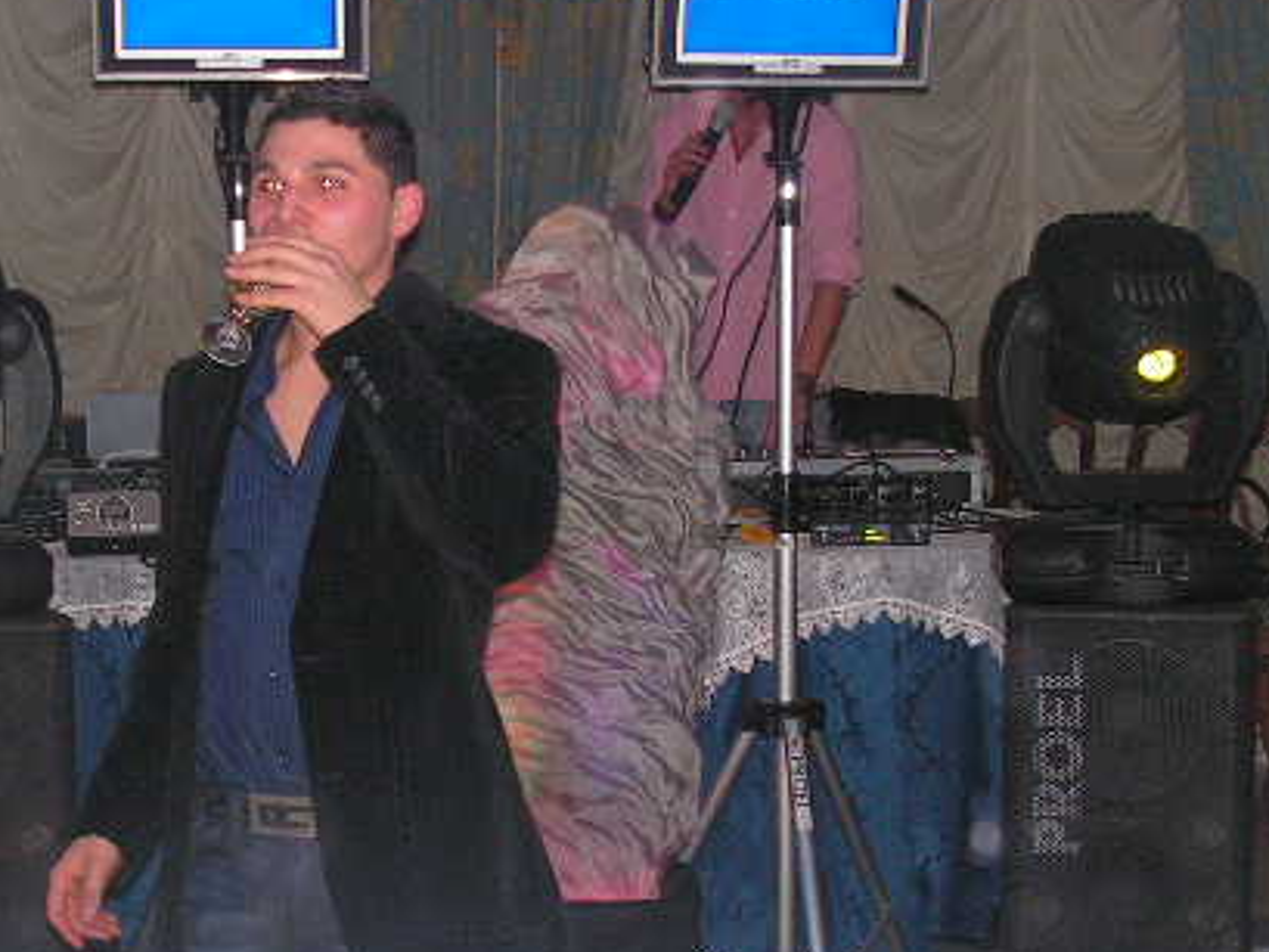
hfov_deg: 22.7
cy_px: 648
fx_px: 3154
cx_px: 444
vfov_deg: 17.1
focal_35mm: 86
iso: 200
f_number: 3.2
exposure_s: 1/60
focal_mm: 9.2
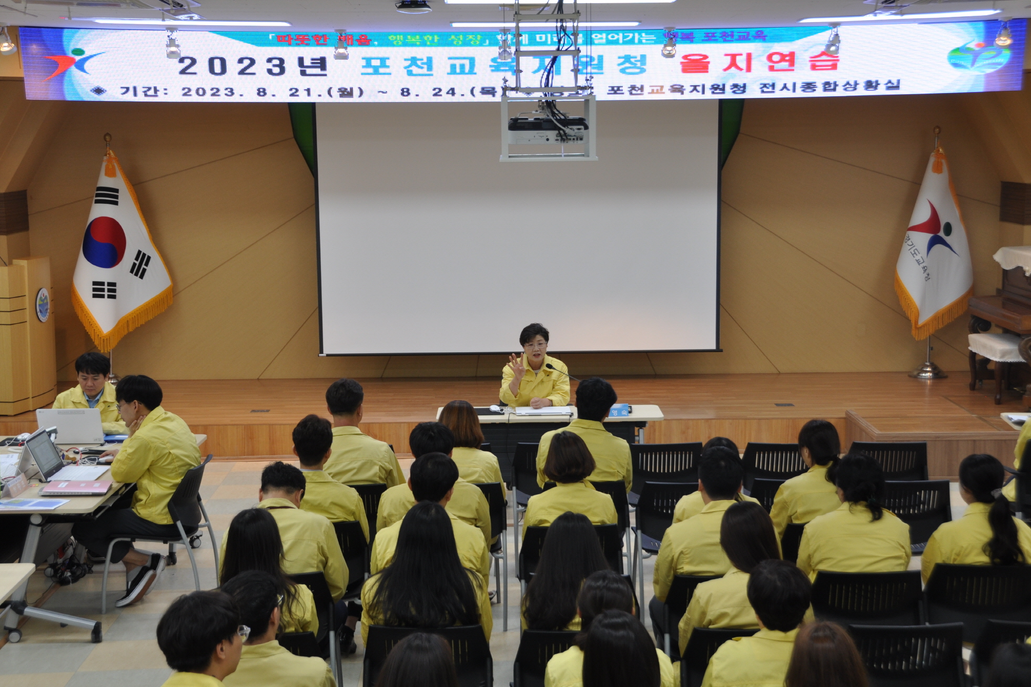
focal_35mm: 54
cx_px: 521
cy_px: 342
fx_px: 1532
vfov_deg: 25.3
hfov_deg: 37.2
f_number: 5.6
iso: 320
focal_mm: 35
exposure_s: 1/30
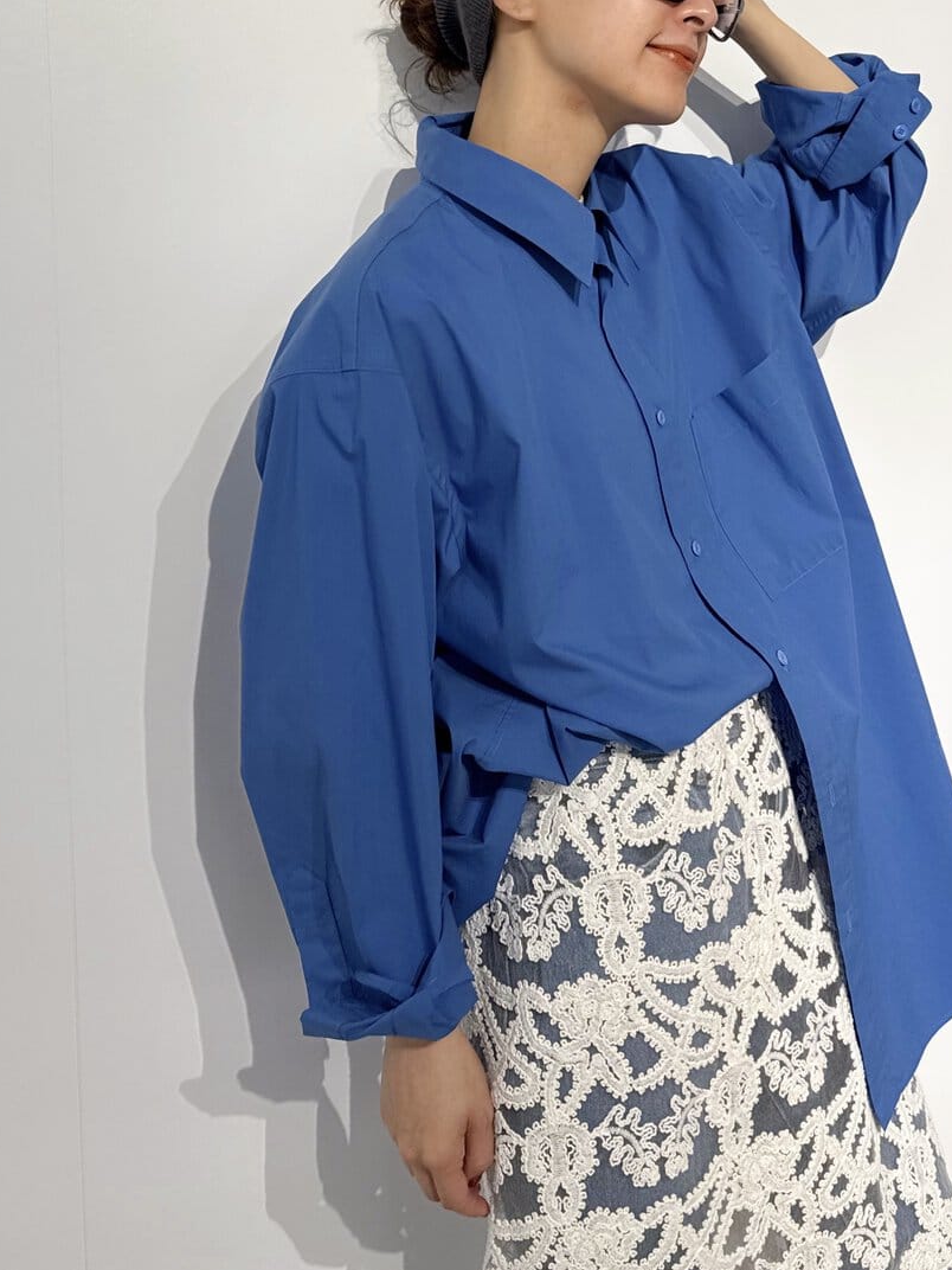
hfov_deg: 33.4
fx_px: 1577
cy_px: 264
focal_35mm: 43
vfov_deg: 42.0
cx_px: 588
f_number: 1.78
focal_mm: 6.76
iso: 64
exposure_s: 1/121
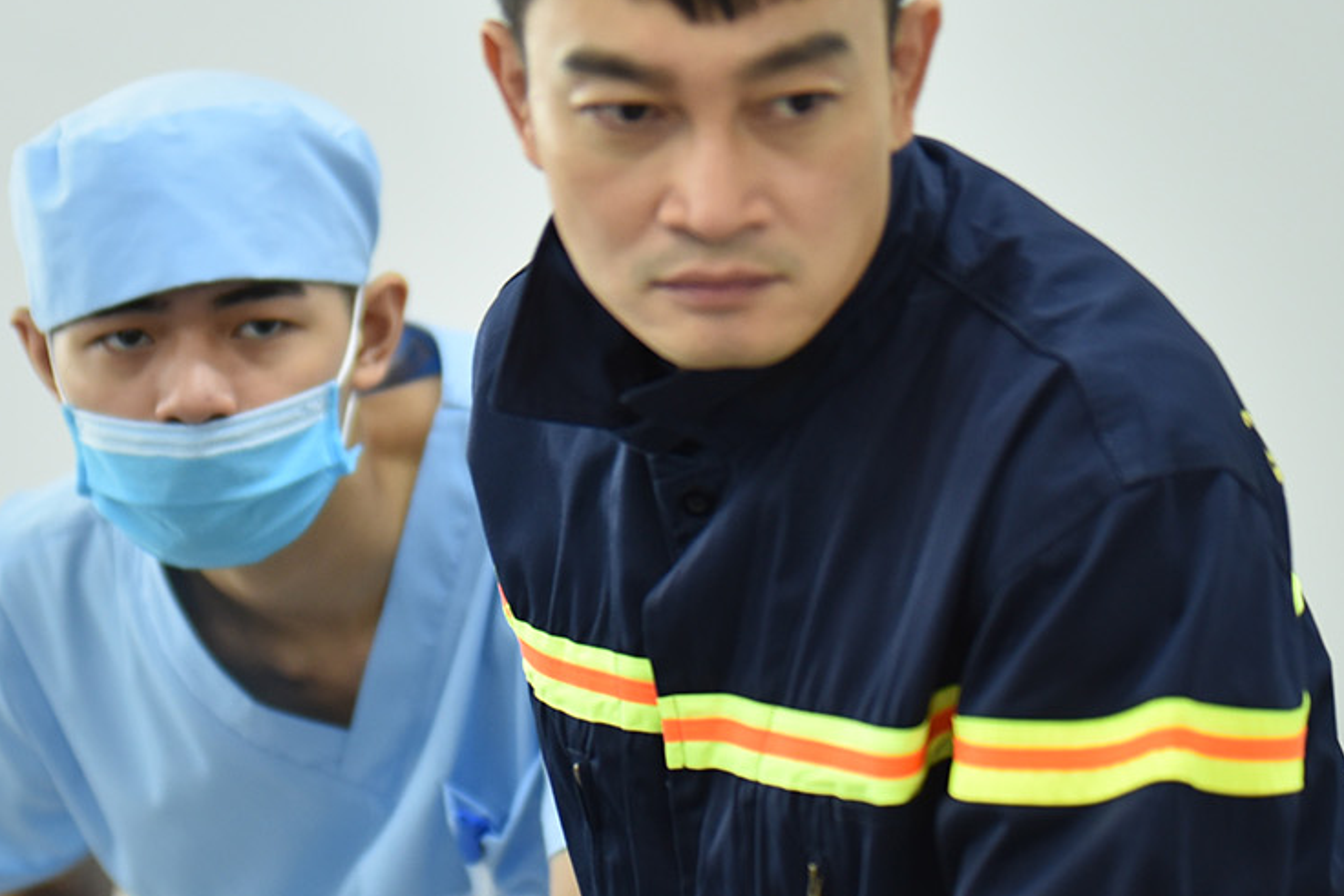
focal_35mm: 231
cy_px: 360
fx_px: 8625
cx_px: 654
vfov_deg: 6.0
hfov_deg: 8.9
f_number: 2
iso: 640
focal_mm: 85
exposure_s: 1/125
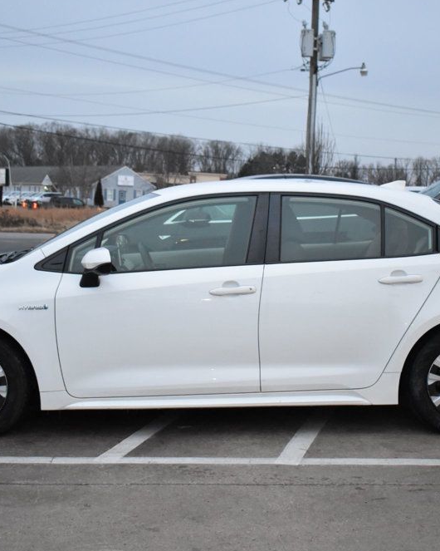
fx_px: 956
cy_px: 275
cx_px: 229
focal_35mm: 59
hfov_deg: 25.9
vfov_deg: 32.1
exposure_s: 1/125
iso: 2800
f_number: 4
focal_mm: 27
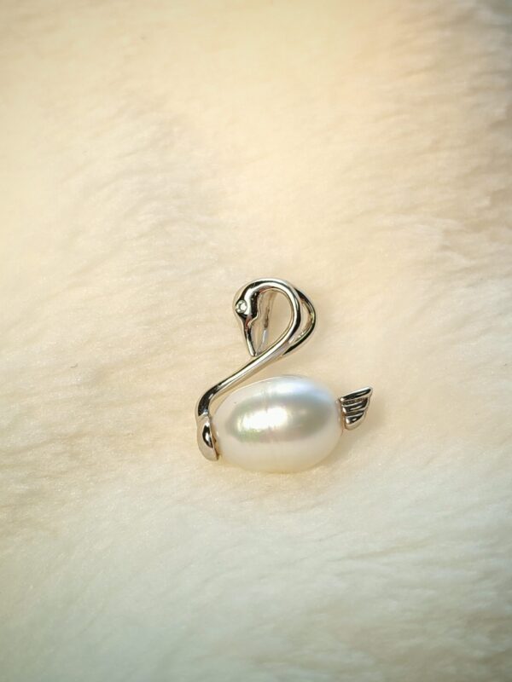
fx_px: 1341
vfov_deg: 28.6
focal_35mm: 68
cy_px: 341
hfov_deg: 21.6
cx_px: 256
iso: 50
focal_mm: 5.52
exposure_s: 1/100
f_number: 1.95
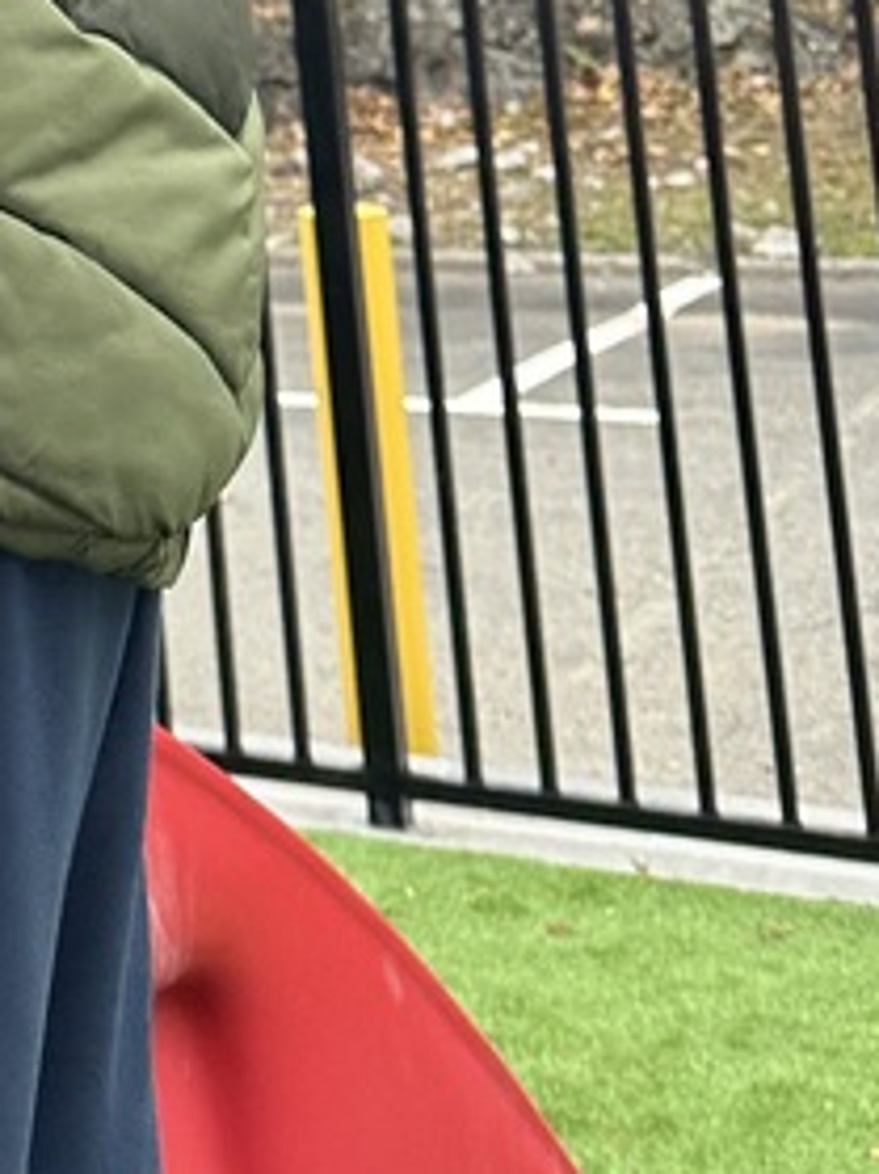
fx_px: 2982
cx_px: -711
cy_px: -656
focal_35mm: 88
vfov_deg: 19.1
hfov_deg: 14.7
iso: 80
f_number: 1.78
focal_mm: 6.86
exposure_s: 1/580
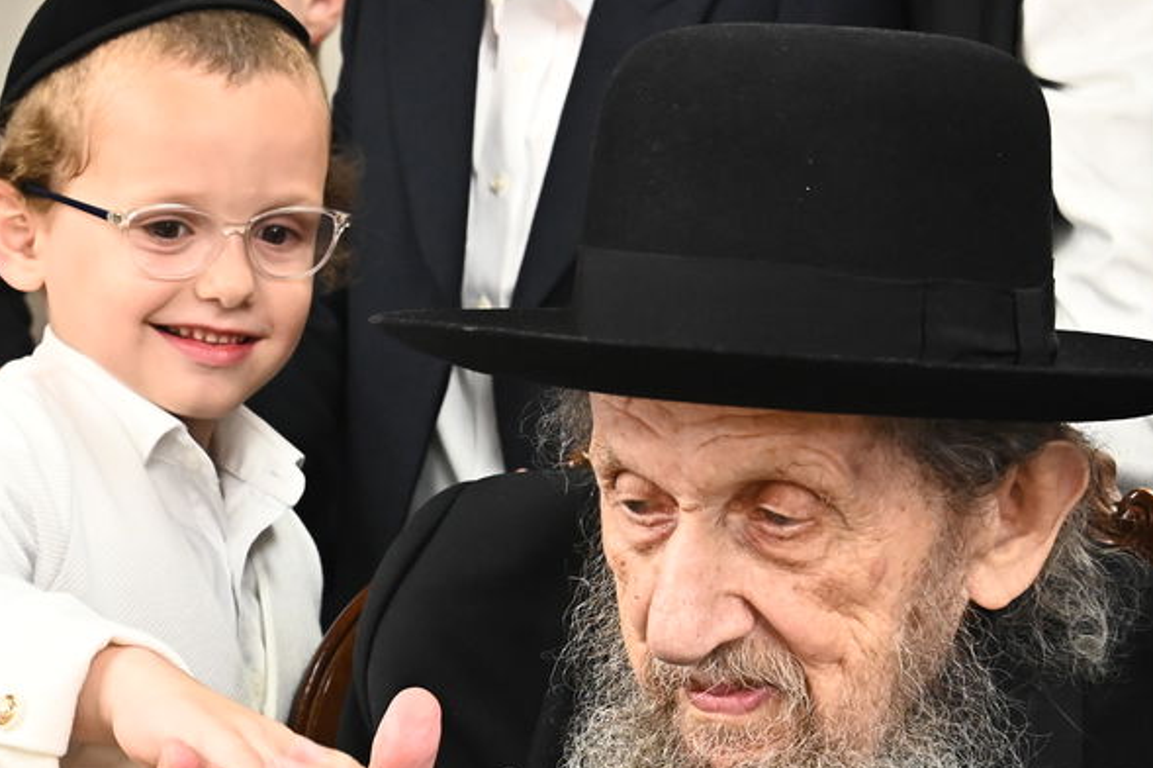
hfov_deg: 21.3
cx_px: 298
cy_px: 374
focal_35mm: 95
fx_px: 3041
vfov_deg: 14.4
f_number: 5.6
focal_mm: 40
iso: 3200
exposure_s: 1/200
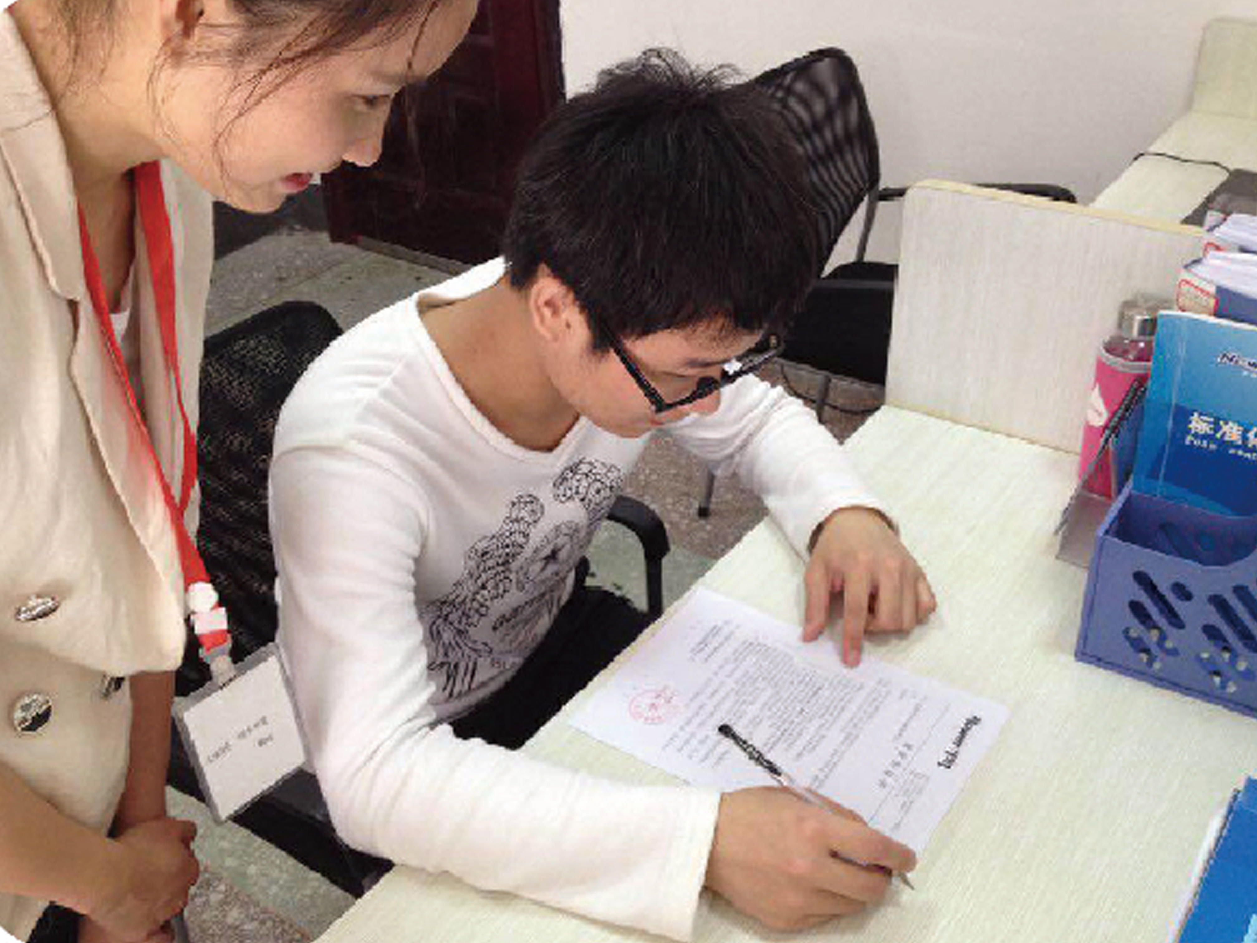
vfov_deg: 49.7
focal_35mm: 28
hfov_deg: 63.4
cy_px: 472
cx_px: 628
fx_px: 1017
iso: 40
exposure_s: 1/30
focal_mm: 3.99
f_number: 1.8
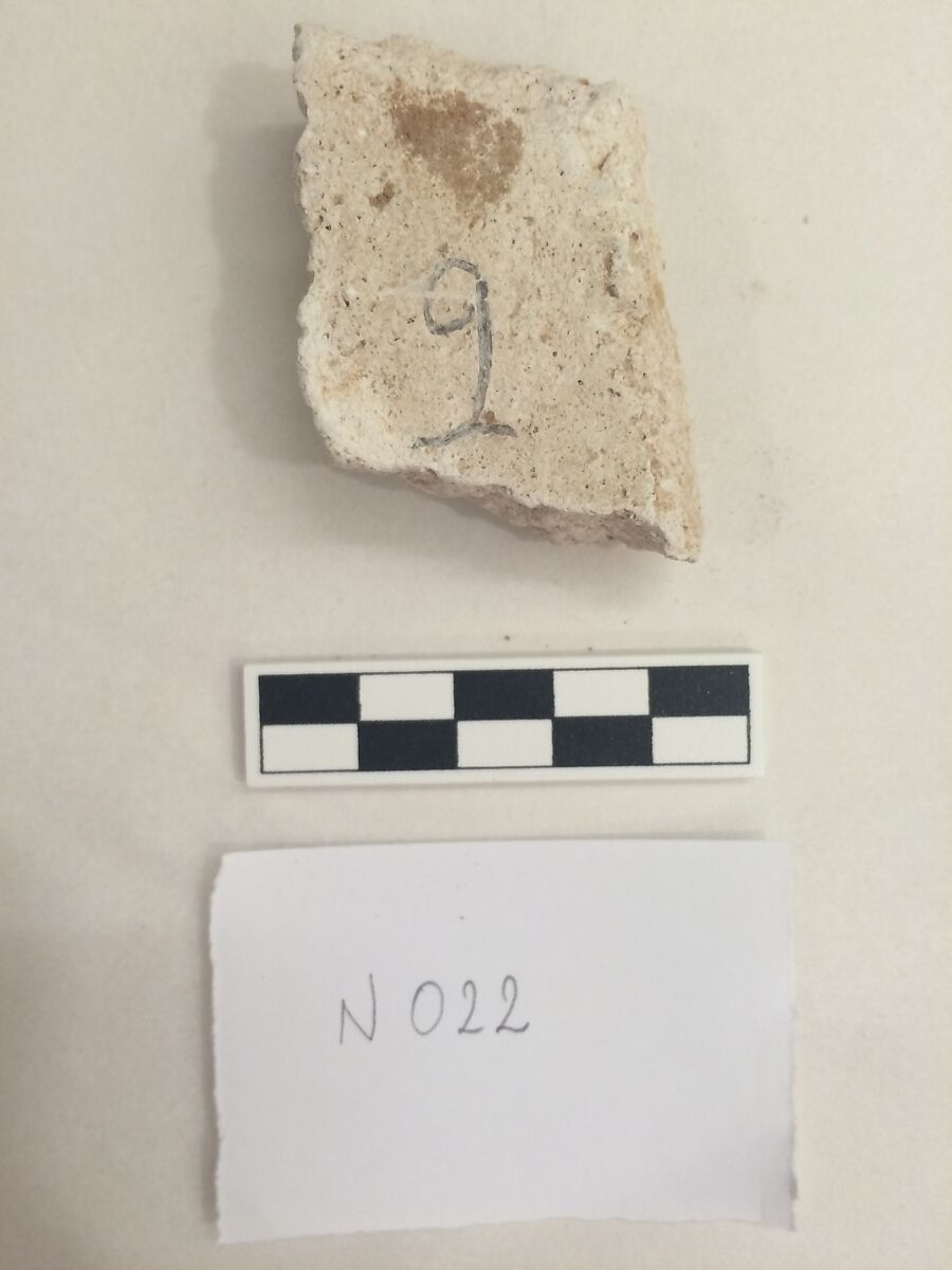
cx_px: 476
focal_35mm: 29
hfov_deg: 48.2
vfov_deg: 61.7
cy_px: 635
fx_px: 1063
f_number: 2.2
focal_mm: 4.15
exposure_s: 1/30
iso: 80
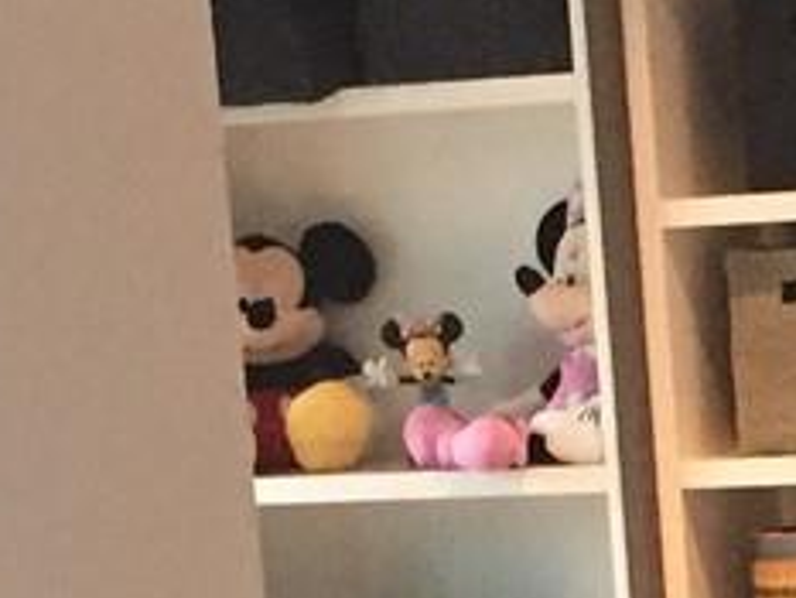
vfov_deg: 7.2
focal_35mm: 199
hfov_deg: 9.7
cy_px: 1199
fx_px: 4578
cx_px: 1056
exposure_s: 1/24
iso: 250
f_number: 2.2
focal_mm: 4.15
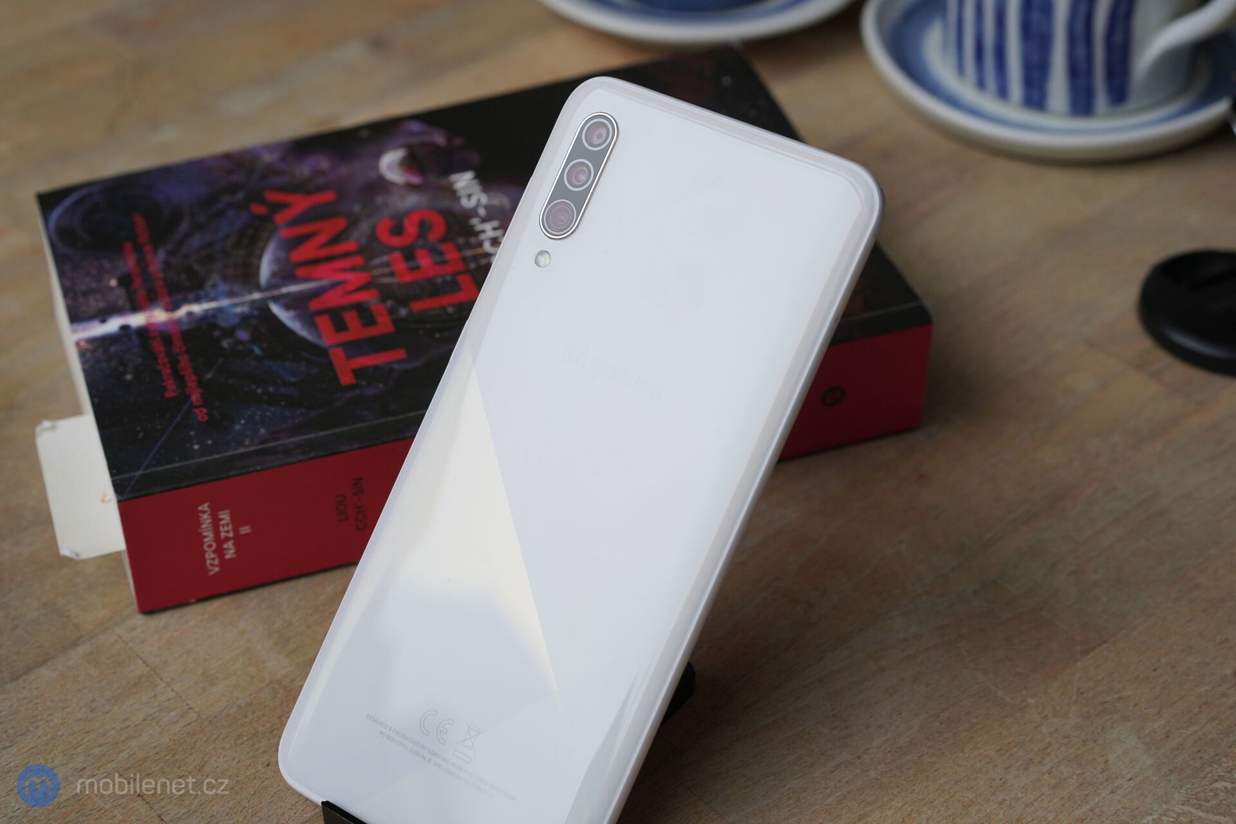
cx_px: 618
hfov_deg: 36.2
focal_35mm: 55
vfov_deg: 24.6
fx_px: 1888
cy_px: 412
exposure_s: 1/160
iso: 500
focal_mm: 55
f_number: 7.1
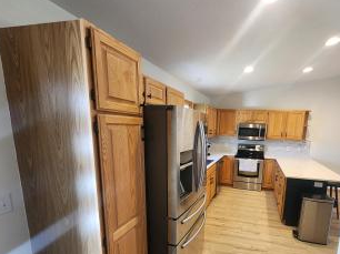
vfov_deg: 73.3
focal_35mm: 17
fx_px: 167
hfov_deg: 89.0
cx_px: 216
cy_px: 160
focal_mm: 2.2
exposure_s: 1/60
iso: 400
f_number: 2.2
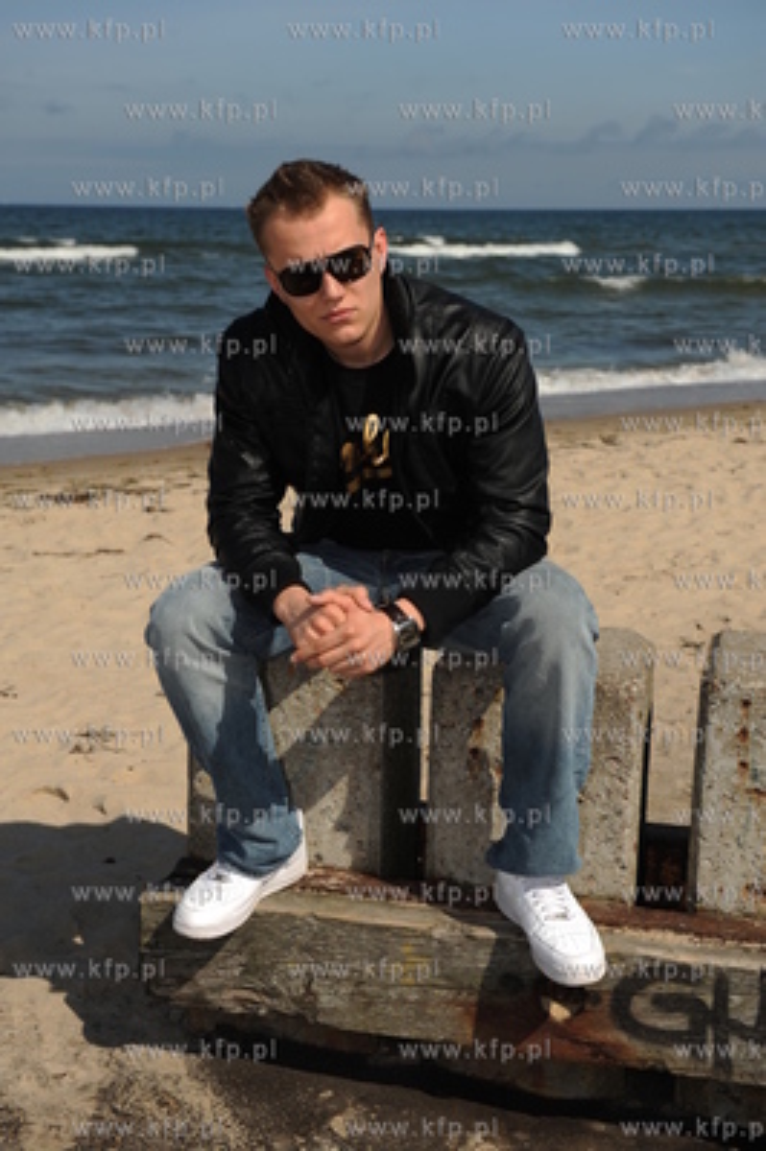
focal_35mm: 52
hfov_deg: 25.9
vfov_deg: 38.2
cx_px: 383
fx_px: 1662
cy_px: 576
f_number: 5.6
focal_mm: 52
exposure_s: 1/1000
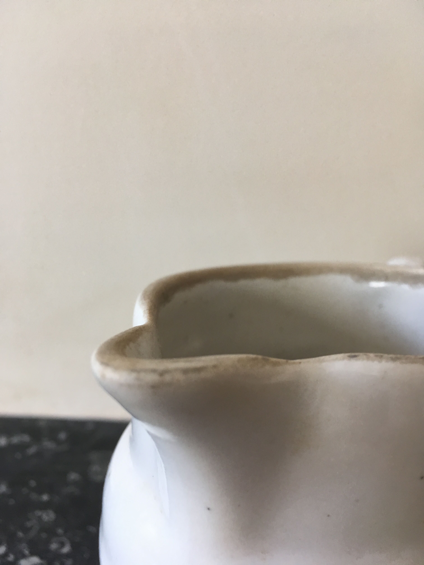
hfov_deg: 48.2
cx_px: 212
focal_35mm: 29
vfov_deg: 61.7
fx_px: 474
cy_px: 282
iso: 64
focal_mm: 4.15
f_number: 2.2
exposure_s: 1/33
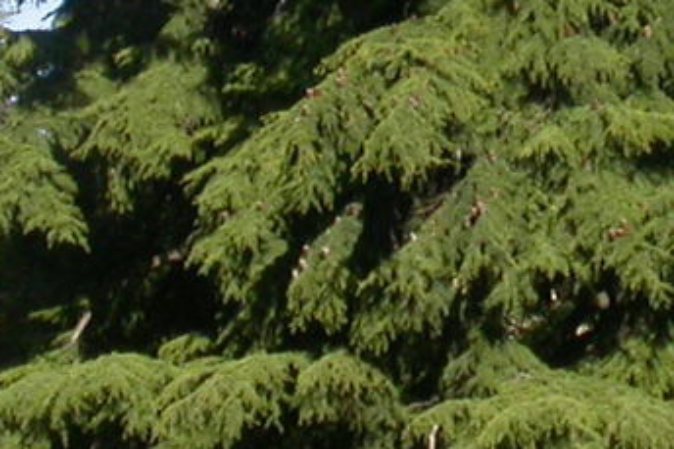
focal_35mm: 184
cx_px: 676
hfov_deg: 11.1
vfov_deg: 7.4
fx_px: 3443
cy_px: -110
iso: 100
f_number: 6.7
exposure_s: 1/303
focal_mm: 7.85
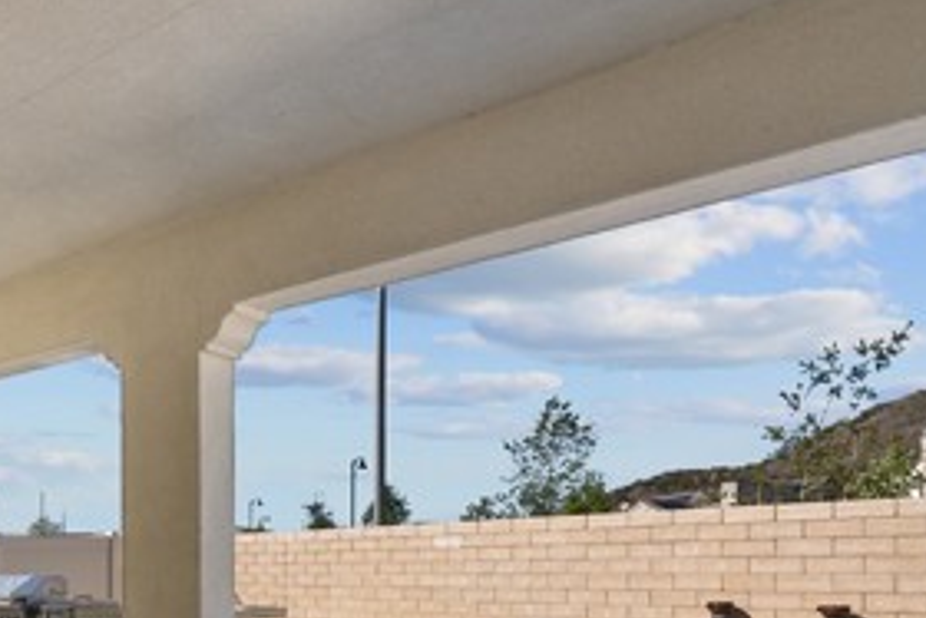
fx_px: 823
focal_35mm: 32
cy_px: 583
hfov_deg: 54.2
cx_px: 169
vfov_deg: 37.7
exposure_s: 1/25
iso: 200
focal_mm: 14
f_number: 9
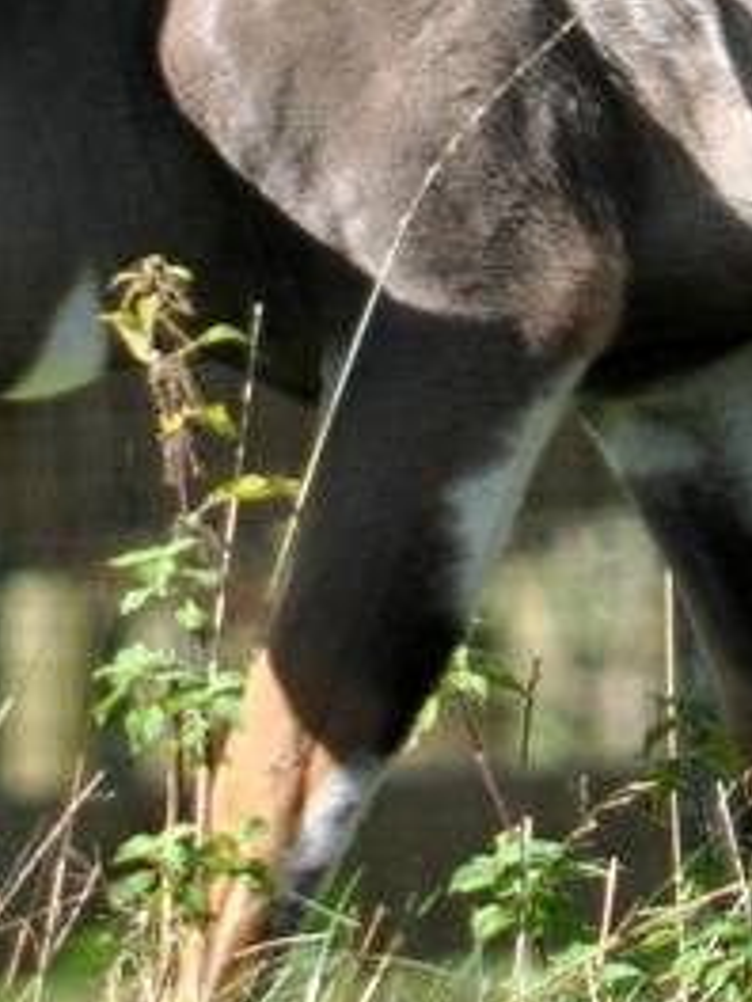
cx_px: 665
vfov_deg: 0.8
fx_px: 75774
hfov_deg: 0.6
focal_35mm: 2616
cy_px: 55
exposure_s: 1/1600
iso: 800
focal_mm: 300
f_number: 5.6
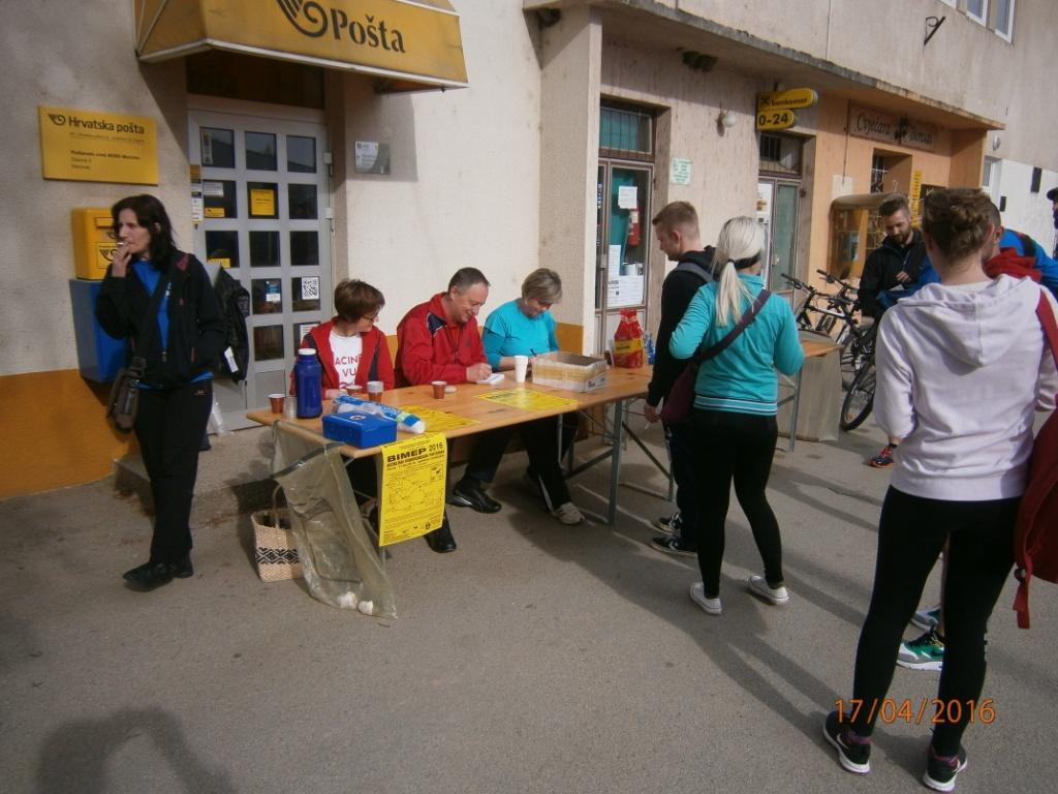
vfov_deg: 53.1
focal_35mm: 26
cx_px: 529
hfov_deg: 67.3
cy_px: 397
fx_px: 795
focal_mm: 4.7
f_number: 2.8
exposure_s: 1/800
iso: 80
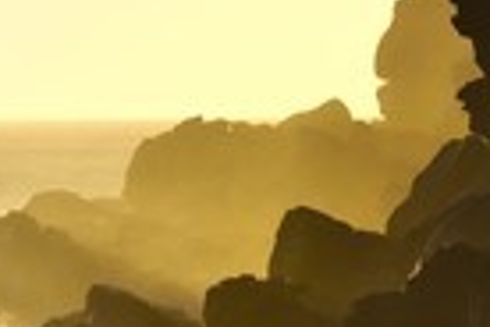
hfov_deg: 5.2
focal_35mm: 396
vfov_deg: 3.5
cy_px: 480
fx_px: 5390
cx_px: -41
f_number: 10
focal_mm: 130
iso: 200
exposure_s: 1/400
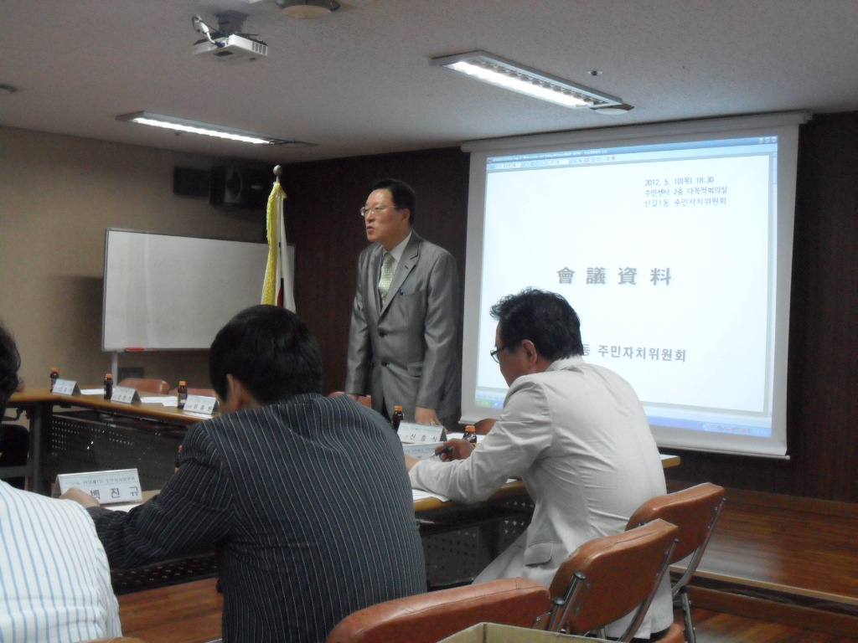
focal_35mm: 44
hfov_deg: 42.9
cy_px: 322
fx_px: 1091
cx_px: 429
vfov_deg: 32.9
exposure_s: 1/20
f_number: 4.5
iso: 400
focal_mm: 7.8
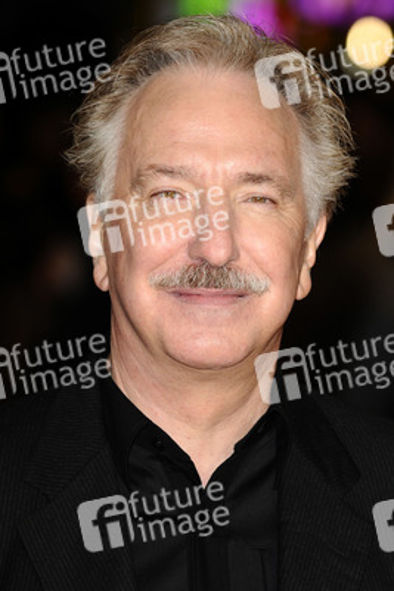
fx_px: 3321
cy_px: 296
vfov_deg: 10.2
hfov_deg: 6.8
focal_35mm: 202
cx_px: 197
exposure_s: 1/200
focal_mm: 135
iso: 320
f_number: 4.5
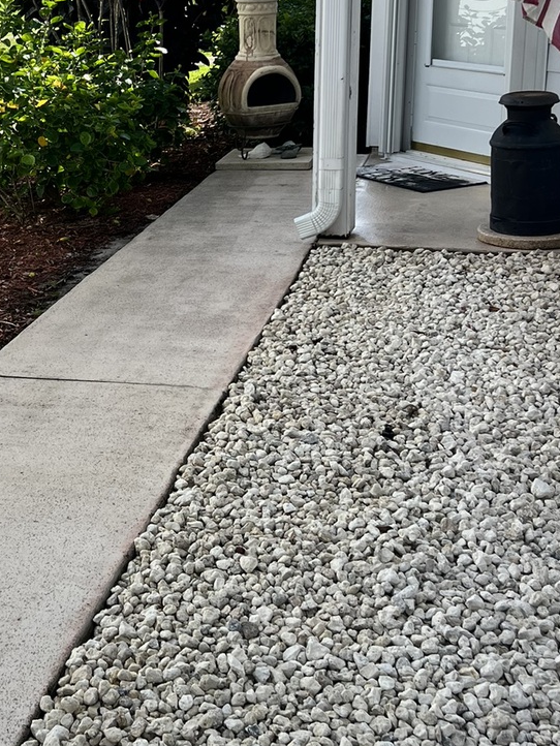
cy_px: 226
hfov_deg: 26.5
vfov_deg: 35.1
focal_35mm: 54
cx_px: 111
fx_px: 1164
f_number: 1.5
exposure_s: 1/2994
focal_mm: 5.7
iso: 50
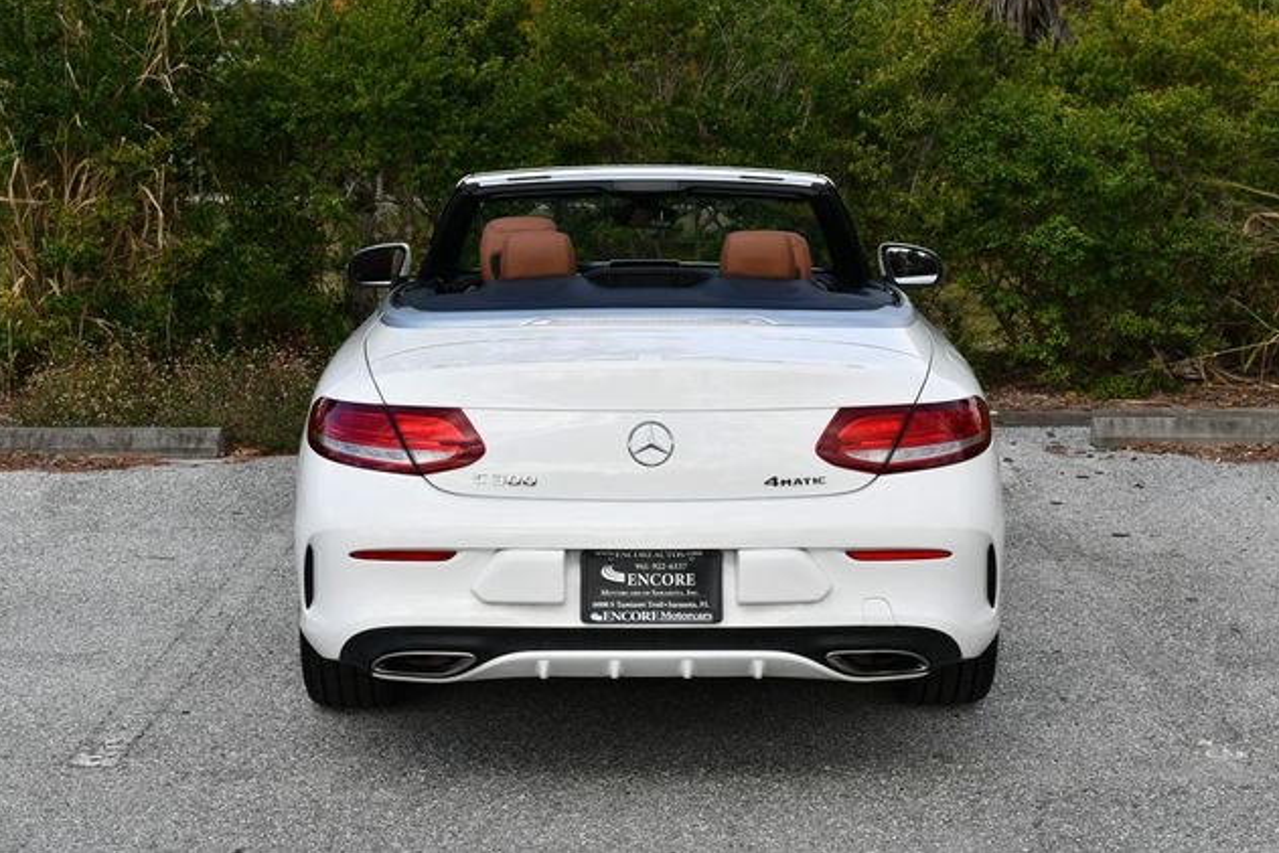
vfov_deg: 20.9
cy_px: 421
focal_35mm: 65
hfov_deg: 31.0
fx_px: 2310
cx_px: 632
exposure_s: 1/250
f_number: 8
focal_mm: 32
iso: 100
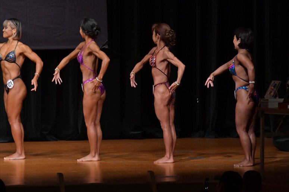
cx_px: 144
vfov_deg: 5.1
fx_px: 2166
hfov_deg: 7.6
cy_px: 96
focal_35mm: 270
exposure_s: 1/400
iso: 5000
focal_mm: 180
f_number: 5.6
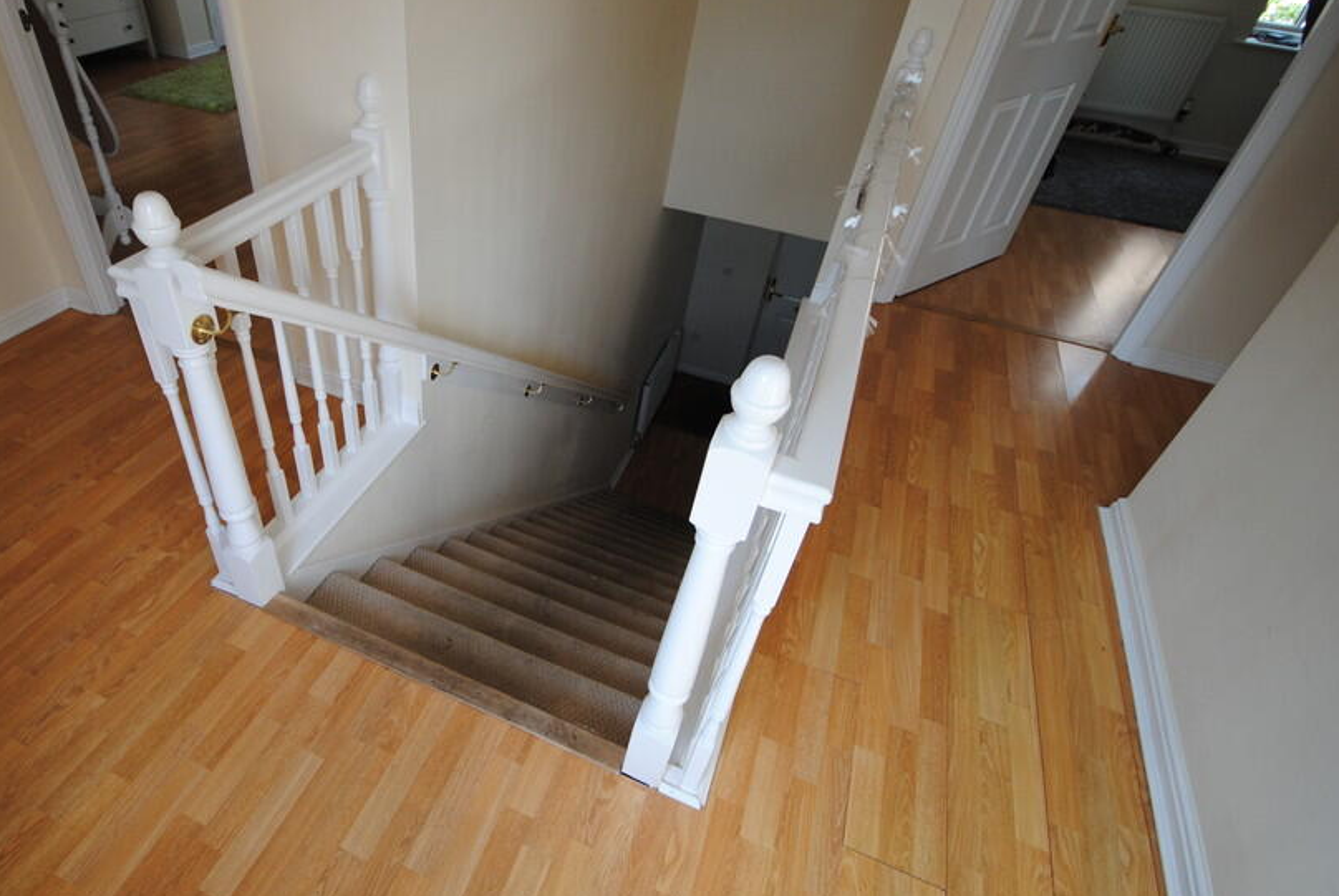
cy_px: 451
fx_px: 708
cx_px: 524
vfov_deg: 64.7
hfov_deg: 85.6
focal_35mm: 19
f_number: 4
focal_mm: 10
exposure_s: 1/60
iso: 200
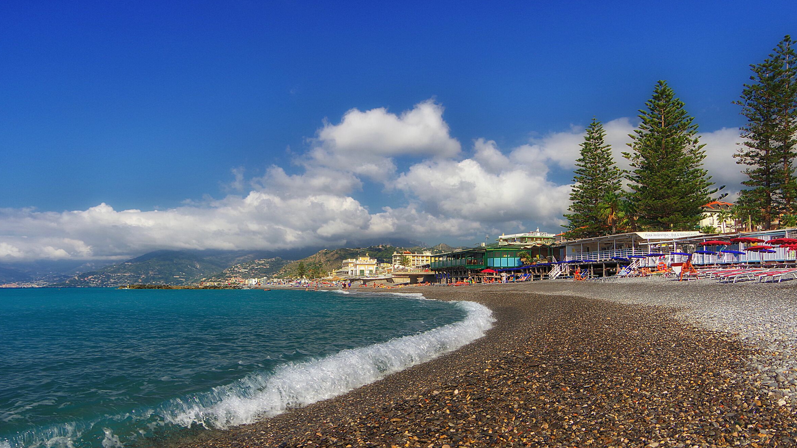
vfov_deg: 40.1
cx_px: 400
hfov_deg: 66.1
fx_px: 613
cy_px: 248
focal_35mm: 29
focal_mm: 18
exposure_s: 1/250
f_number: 8
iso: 200
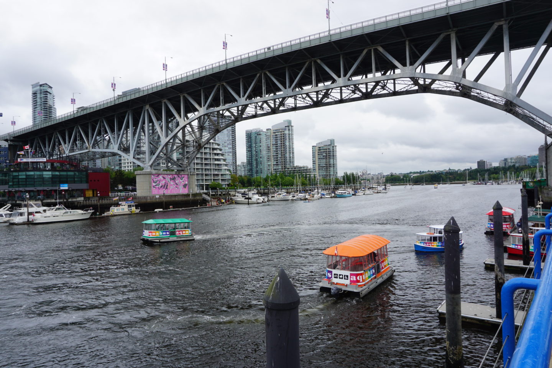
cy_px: 184
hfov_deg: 73.7
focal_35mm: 24
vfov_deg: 53.1
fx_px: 368
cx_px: 276
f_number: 10
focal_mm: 16
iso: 100
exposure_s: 1/100
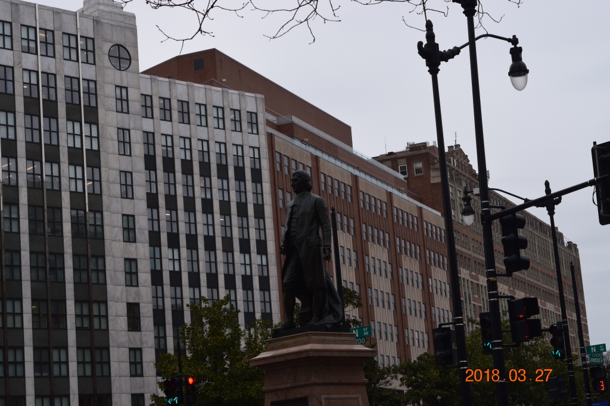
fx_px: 1397
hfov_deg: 24.6
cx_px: 305
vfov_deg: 16.5
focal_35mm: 82
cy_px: 203
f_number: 10
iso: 400
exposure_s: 1/320
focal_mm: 55
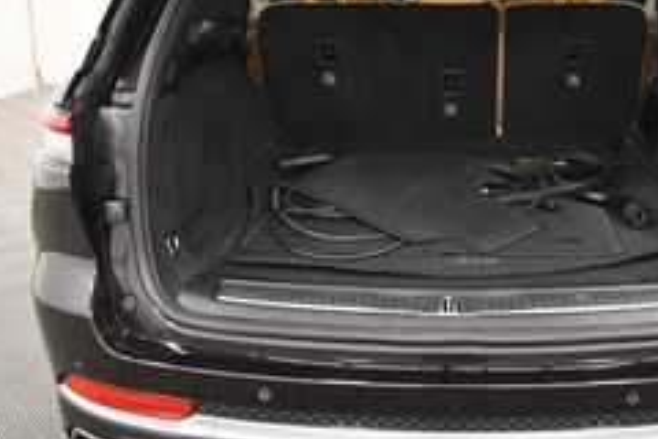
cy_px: 114
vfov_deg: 32.8
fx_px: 731
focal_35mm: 40
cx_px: 444
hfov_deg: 47.6
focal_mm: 16
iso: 2500
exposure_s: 1/125
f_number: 5.3
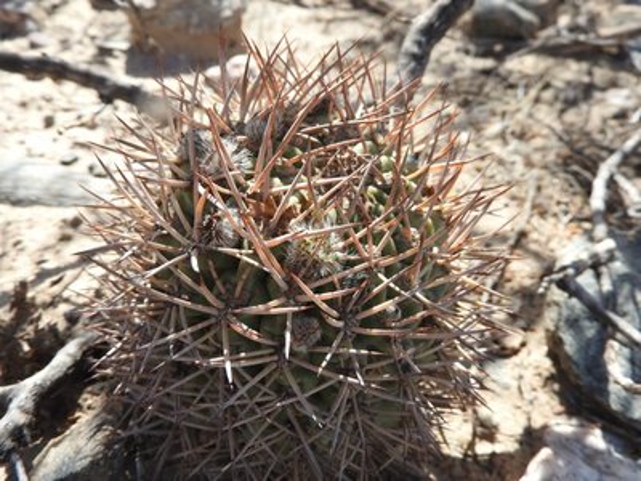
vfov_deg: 46.8
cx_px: 320
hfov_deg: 60.0
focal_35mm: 30
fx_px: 556
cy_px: 240
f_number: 3.5
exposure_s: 1/500
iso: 100
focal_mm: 5.4
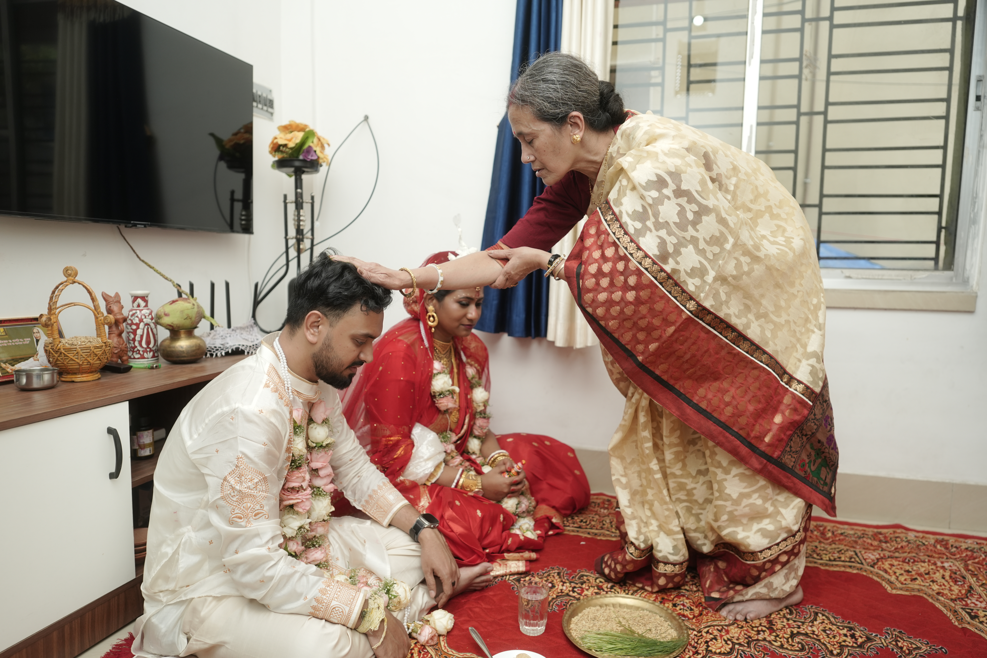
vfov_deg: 53.1
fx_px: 658
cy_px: 329
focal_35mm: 24
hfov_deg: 73.7
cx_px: 494
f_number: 2.5
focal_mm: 24
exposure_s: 1/200
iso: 400
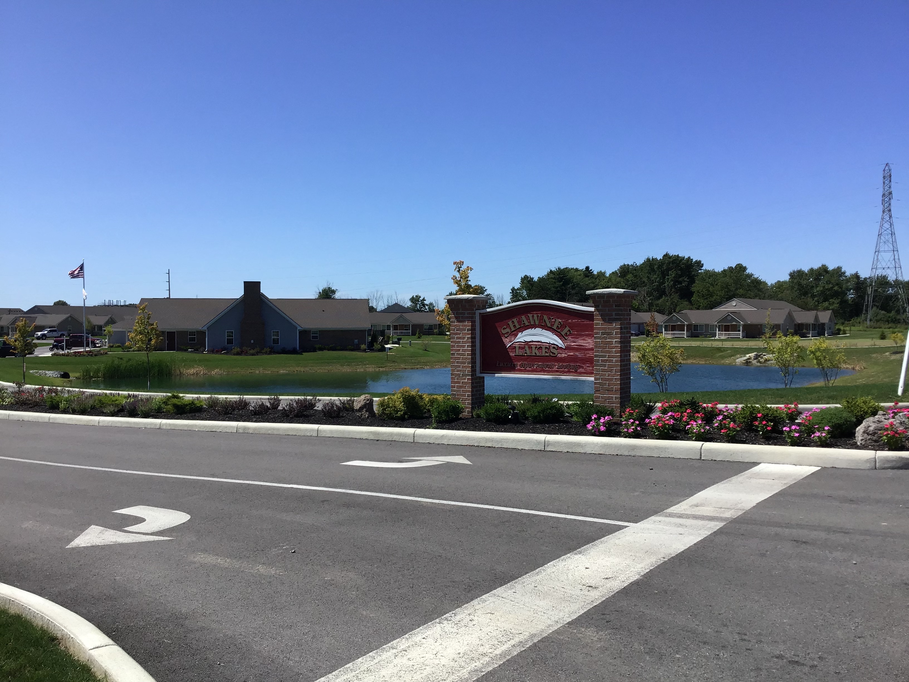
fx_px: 814
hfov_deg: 58.4
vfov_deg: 45.4
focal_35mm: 31
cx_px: 454
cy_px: 341
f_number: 2.4
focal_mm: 3.3
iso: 25
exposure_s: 1/1698
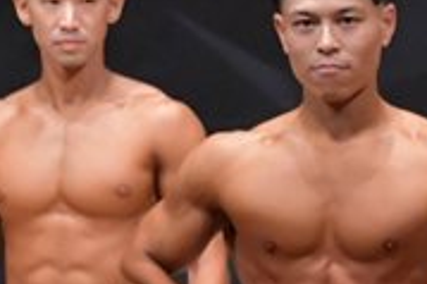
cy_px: 456
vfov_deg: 1.2
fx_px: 13829
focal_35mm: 1167
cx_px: 648
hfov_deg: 1.8
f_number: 5.6
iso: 8000
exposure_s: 1/400
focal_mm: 180
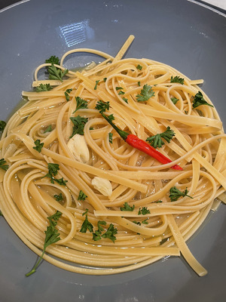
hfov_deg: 53.1
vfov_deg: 67.3
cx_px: 113
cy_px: 151
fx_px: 226
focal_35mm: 26
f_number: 1.6
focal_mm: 4.2
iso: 100
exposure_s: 1/50
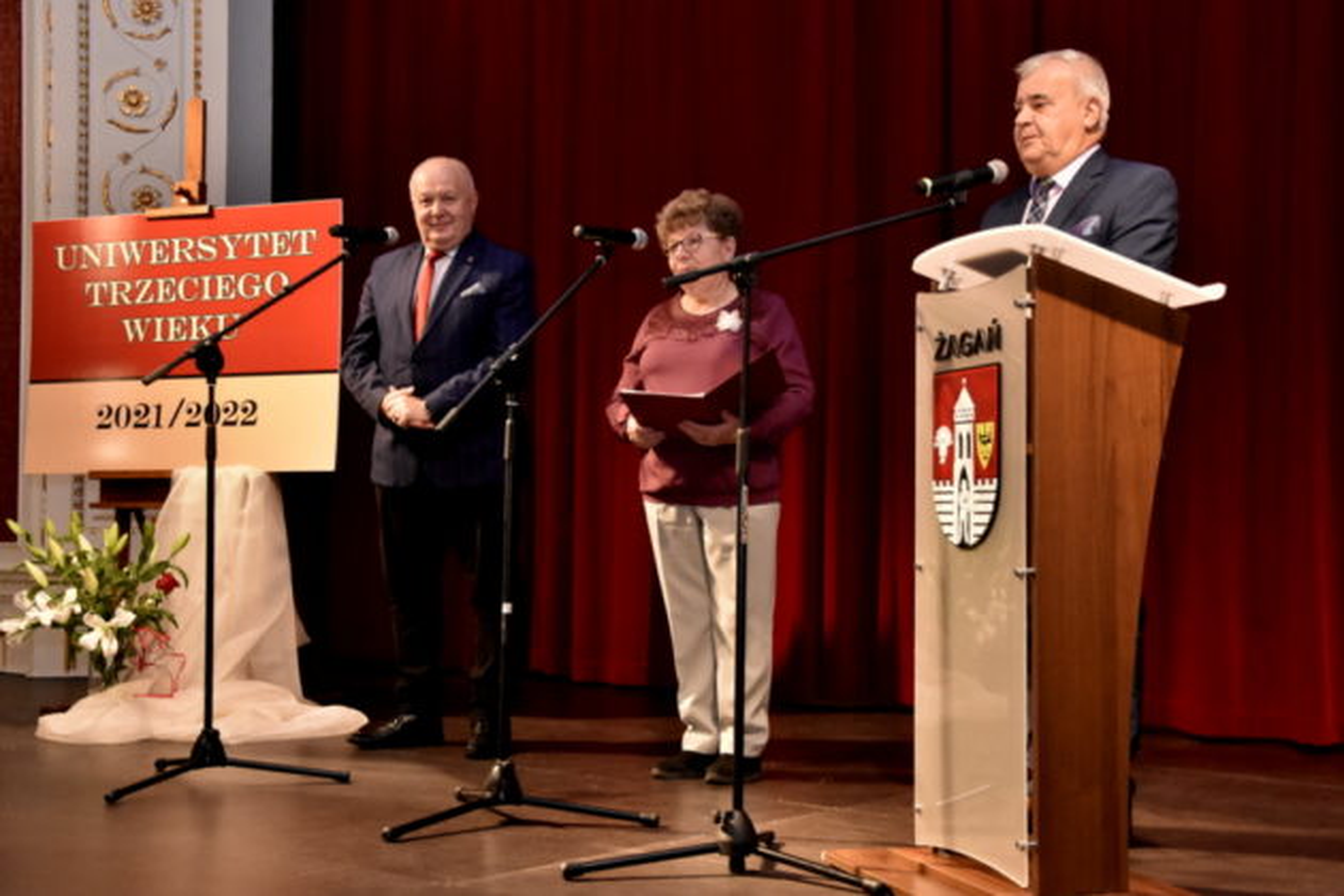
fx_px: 1792
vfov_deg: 28.1
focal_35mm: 48
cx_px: 672
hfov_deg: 41.1
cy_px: 448
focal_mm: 32
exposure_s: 1/200
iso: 3200
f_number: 5
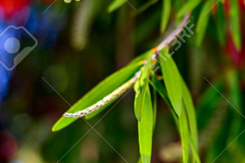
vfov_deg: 11.9
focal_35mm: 115
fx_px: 783
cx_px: 250
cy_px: 30
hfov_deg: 17.3
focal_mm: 50
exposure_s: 1/250
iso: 100
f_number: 2.2
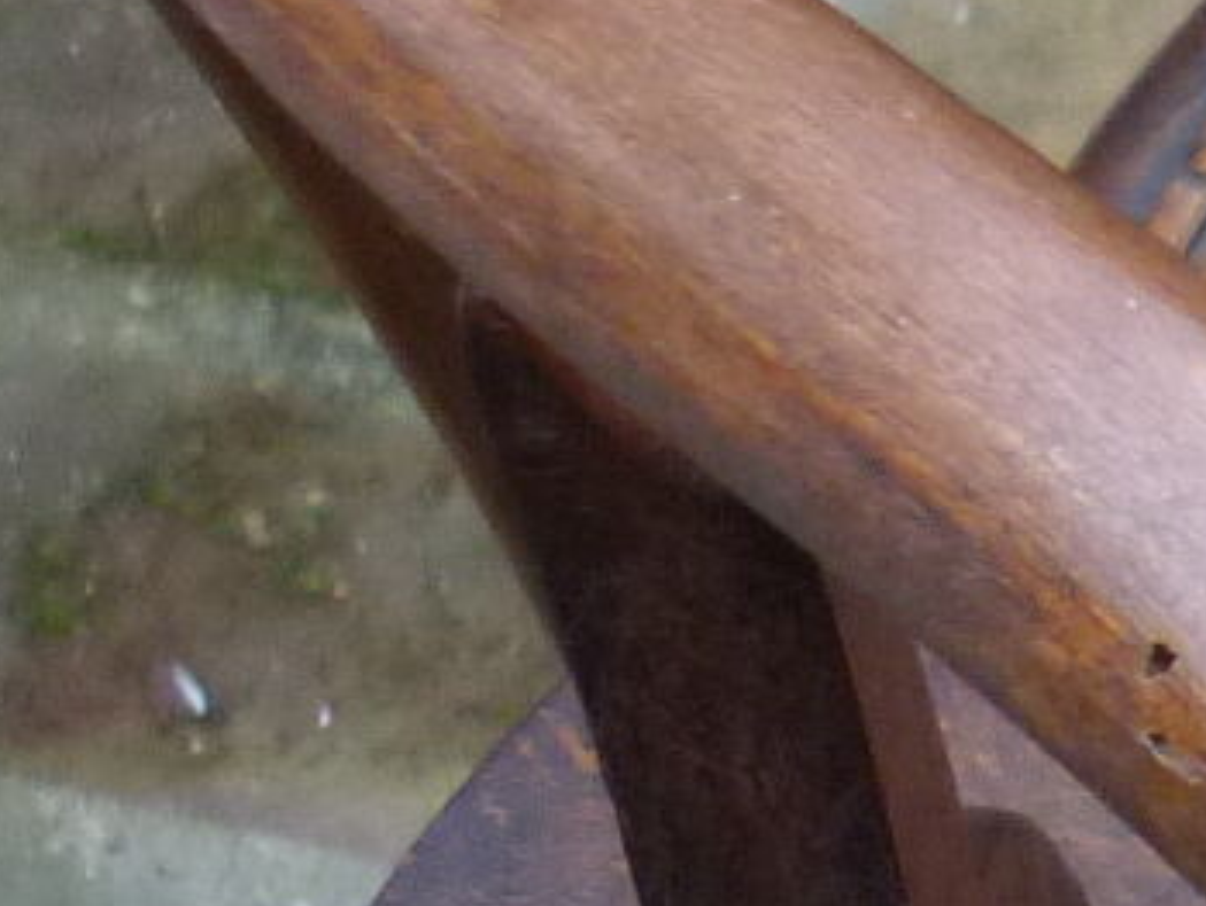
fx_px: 6729
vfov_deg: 7.6
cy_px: 1306
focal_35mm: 193
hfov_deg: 9.0
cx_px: 3063
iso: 200
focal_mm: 5.5
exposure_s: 1/60
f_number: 2.8
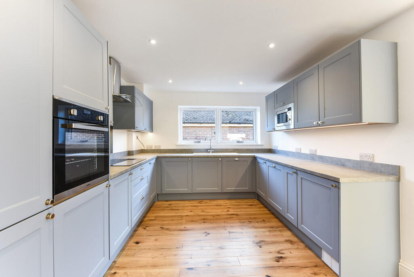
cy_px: 138
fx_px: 161
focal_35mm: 14
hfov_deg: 104.2
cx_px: 207
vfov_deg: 81.3
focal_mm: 14
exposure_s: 1/10
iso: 400
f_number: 9
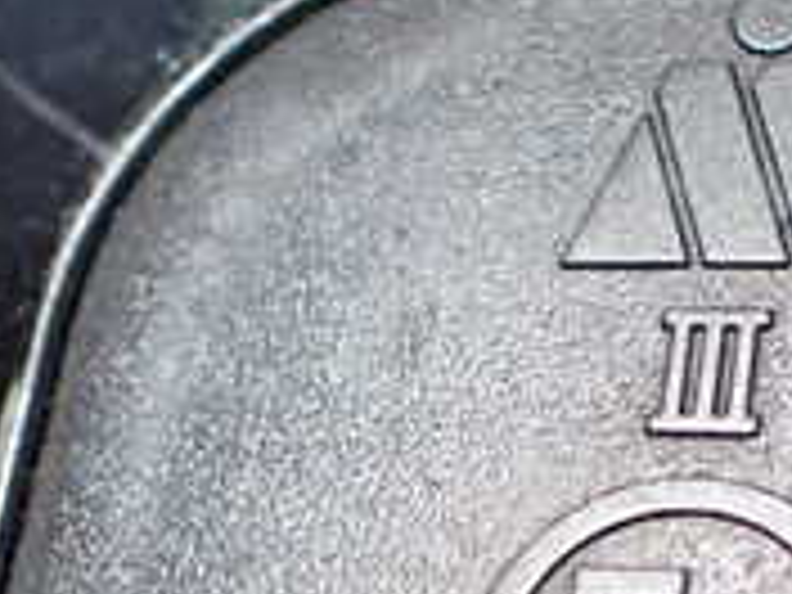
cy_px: 598
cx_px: 716
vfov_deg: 14.3
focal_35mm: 102
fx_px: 2334
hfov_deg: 18.9
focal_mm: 5.4
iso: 800
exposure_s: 1/60
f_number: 2.3
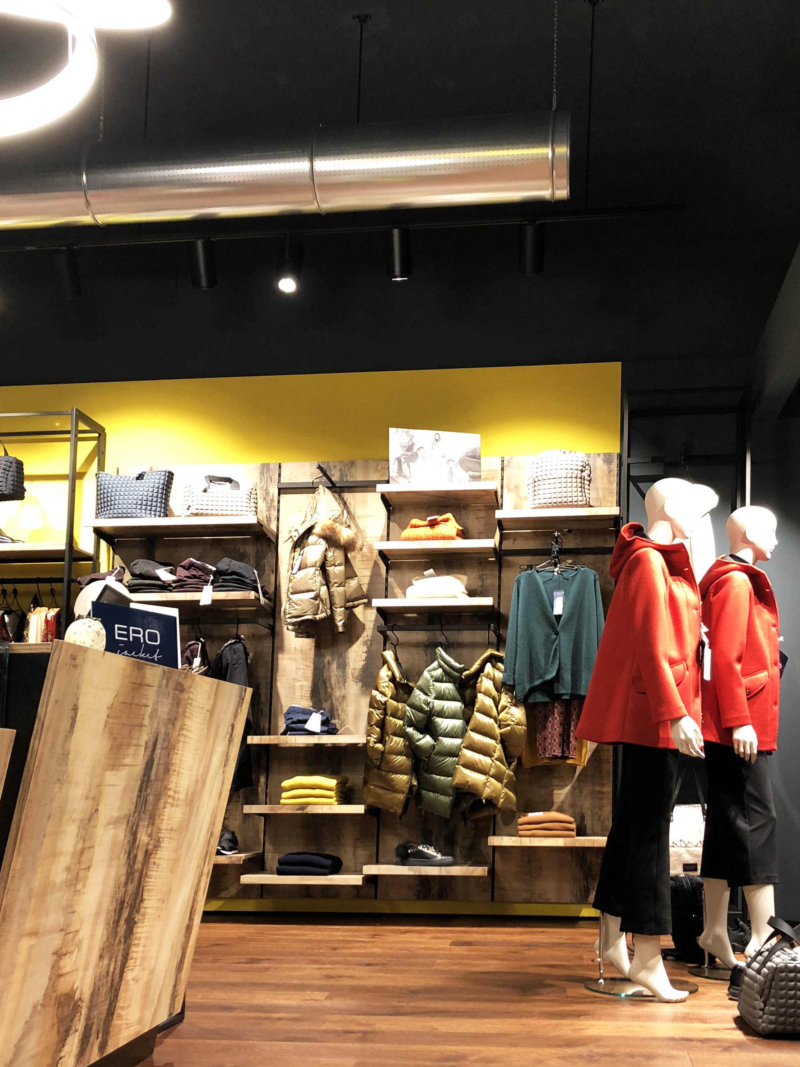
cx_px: 410
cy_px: 592
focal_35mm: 38
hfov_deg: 37.7
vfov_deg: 48.9
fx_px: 1171
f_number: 1.8
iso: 50
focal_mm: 3.99
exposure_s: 1/17
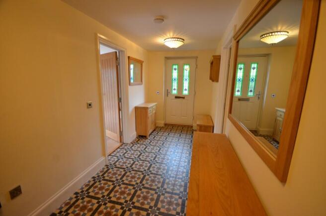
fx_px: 136
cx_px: 163
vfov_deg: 77.0
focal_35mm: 15
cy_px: 108
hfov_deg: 100.5
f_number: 4
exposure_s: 1/30
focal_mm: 10
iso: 800
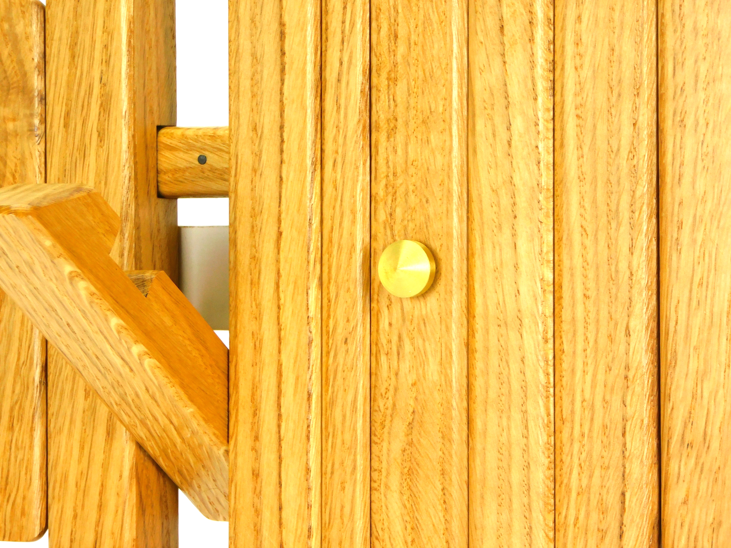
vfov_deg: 8.7
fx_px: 3590
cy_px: 274
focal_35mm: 170
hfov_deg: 11.6
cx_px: 366
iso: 125
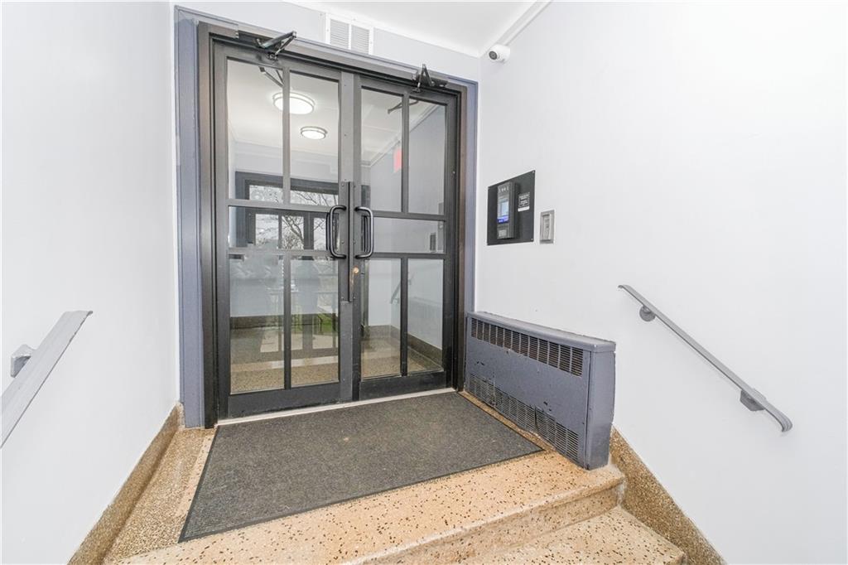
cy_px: 282
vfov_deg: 77.3
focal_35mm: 15
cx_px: 424
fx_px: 353
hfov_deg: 100.4
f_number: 7.1
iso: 2000
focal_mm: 10
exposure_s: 1/125
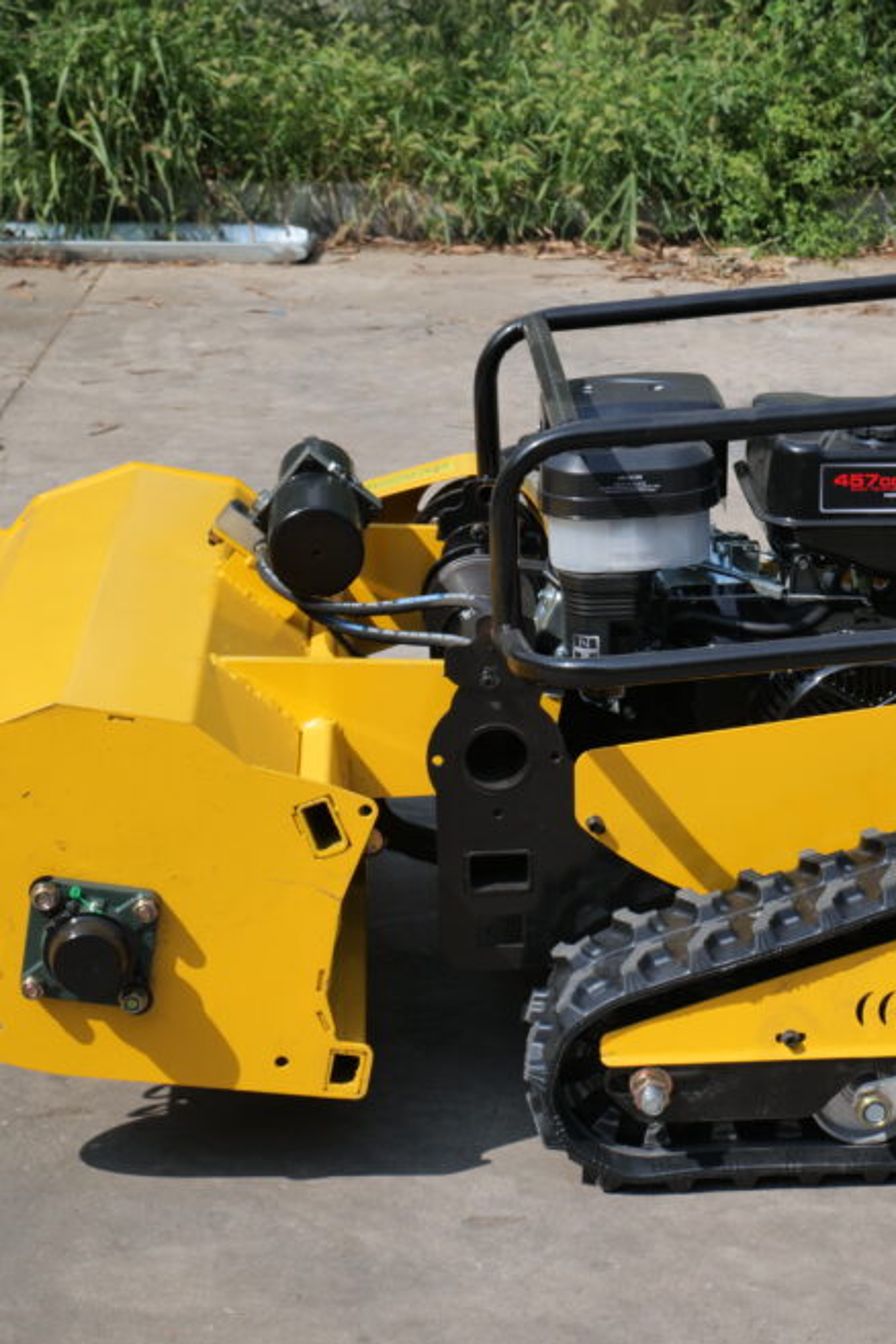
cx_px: 786
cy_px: 697
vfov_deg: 26.0
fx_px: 2912
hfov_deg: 17.3
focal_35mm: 78
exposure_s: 1/80
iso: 100
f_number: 13
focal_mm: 50
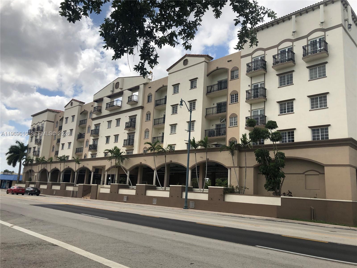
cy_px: 134
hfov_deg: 63.4
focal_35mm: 28
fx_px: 289
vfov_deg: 49.7
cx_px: 178
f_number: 1.8
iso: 20
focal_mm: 3.99
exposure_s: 1/3003
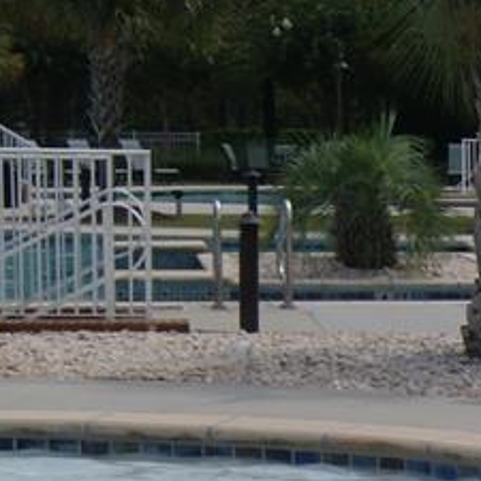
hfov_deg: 10.3
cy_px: 346
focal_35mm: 165
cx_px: 711
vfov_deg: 10.6
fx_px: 2594
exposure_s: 1/320
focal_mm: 18
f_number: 10
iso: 100
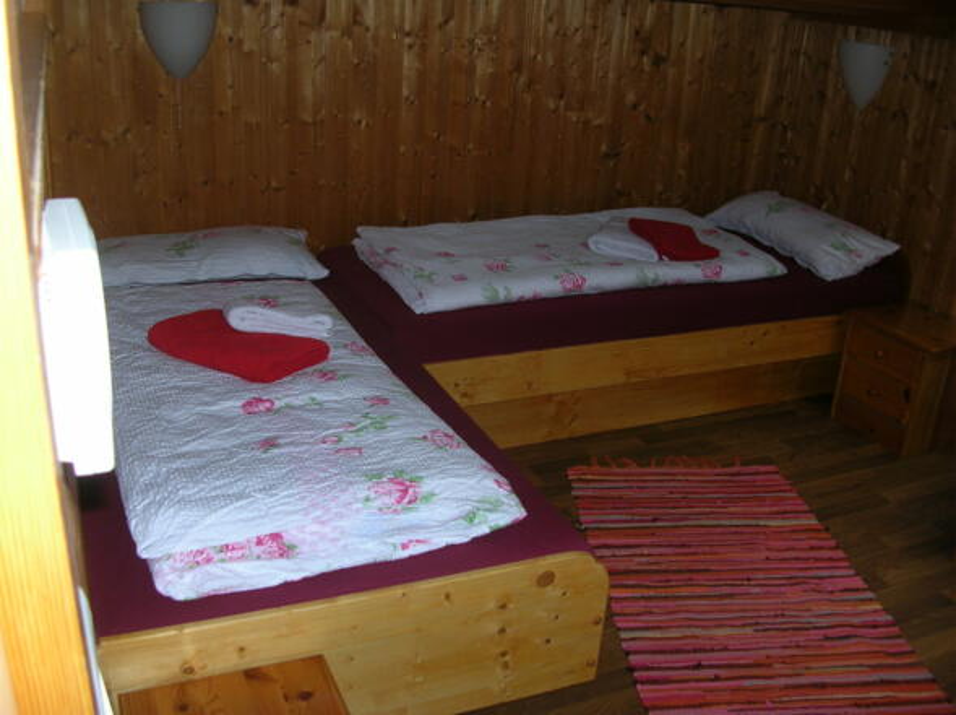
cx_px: 478
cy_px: 358
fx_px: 965
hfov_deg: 52.7
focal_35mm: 35
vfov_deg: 40.6
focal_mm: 5.8
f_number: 2.8
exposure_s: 1/60.1
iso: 50
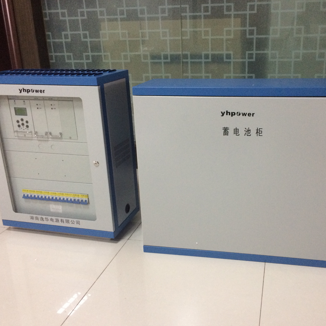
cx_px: 196
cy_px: 164
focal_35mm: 35
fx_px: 373
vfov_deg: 47.2
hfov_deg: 46.9
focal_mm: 4.15
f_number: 2.2
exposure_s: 1/20
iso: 320
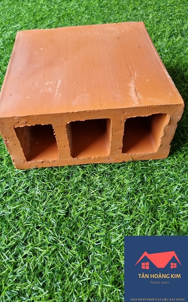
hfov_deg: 44.4
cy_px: 152
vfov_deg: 66.5
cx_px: 82
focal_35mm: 28
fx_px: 230
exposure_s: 1/100
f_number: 1.8
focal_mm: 5.4
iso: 200
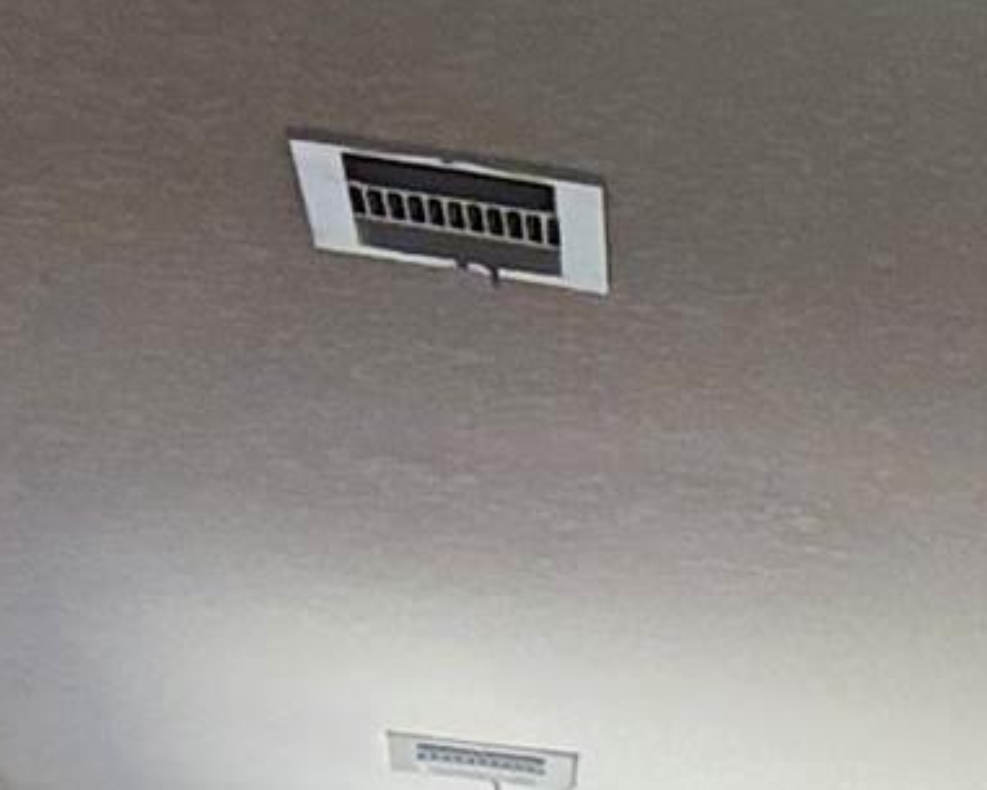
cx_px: 3749
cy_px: 2875
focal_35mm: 189
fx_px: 5522
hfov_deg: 7.6
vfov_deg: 6.8
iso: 200
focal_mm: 6.76
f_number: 1.78
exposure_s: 1/120
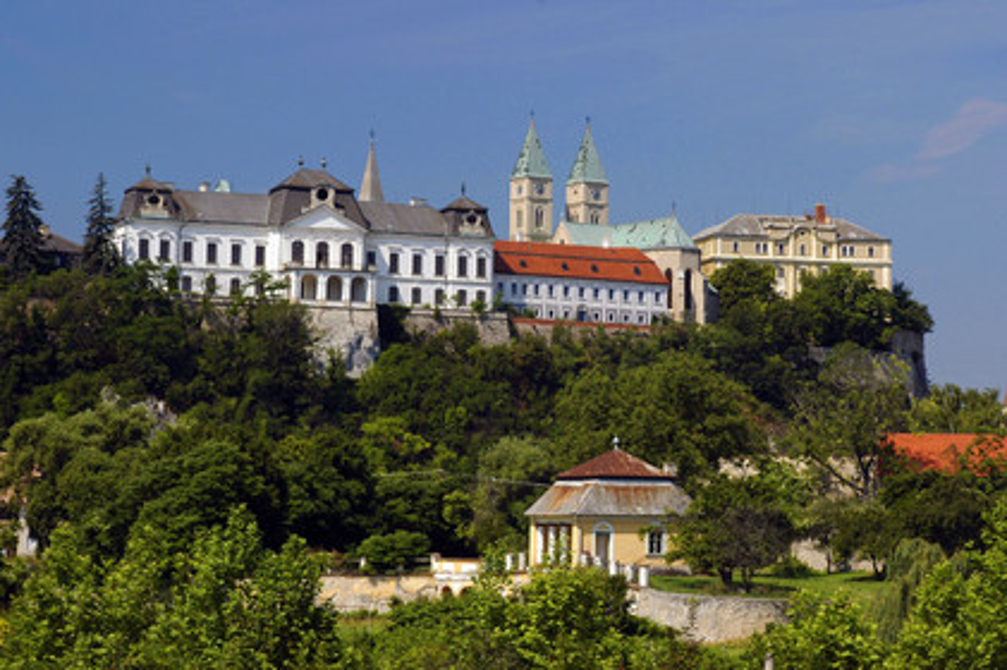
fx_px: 2599
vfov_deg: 14.7
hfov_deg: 21.9
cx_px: 504
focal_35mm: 93
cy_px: 335
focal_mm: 62
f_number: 8
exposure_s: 1/160
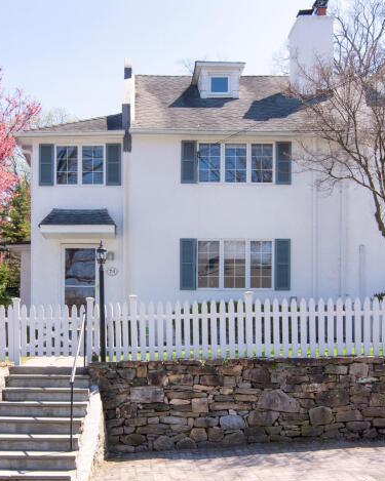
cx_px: 165
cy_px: 238
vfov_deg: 49.4
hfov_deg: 40.3
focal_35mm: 37
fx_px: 523
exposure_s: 1/200
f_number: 14
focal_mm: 17
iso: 640
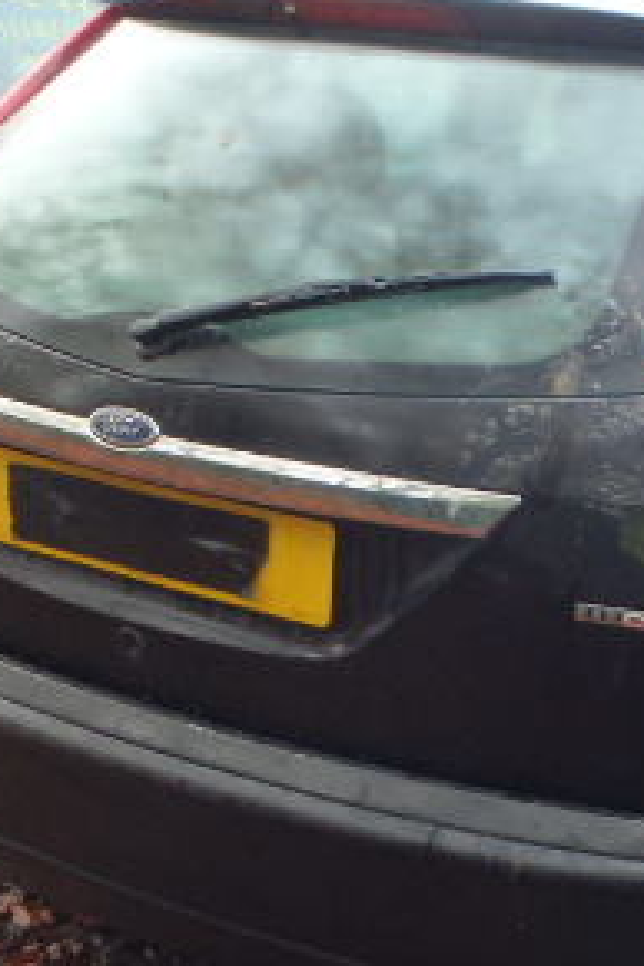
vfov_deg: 31.4
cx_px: 641
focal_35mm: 64
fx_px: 1717
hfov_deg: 20.6
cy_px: 461
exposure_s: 1/40
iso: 200
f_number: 3.9
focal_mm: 5
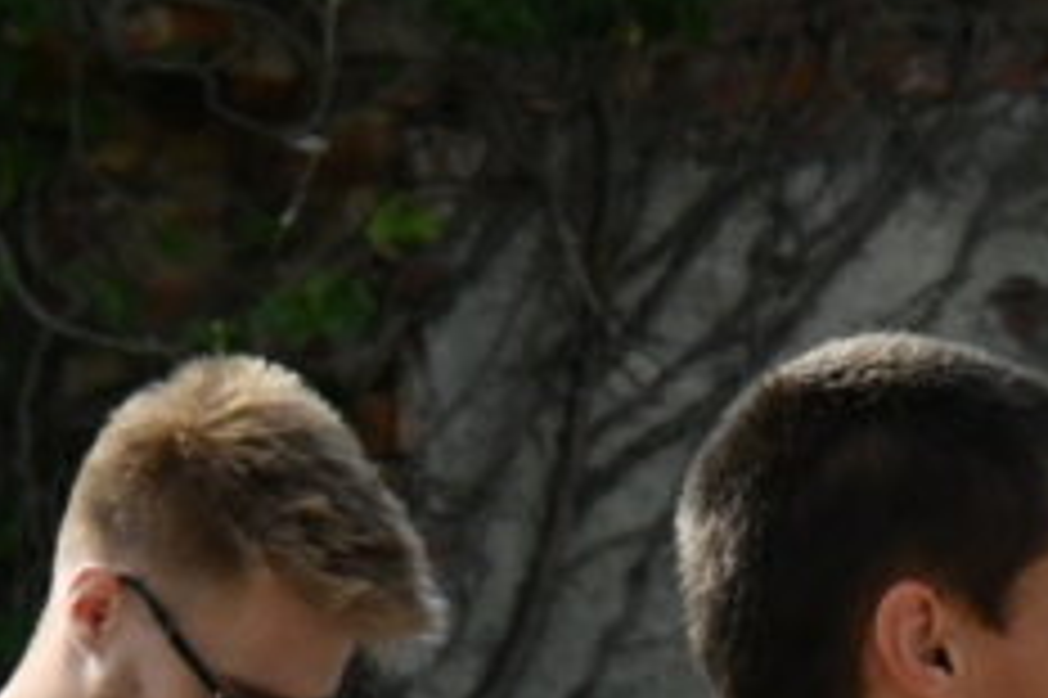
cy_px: 916
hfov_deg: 3.1
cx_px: 1529
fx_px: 19170
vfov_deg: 2.1
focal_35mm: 659
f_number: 14
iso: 3200
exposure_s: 1/2500
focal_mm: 100
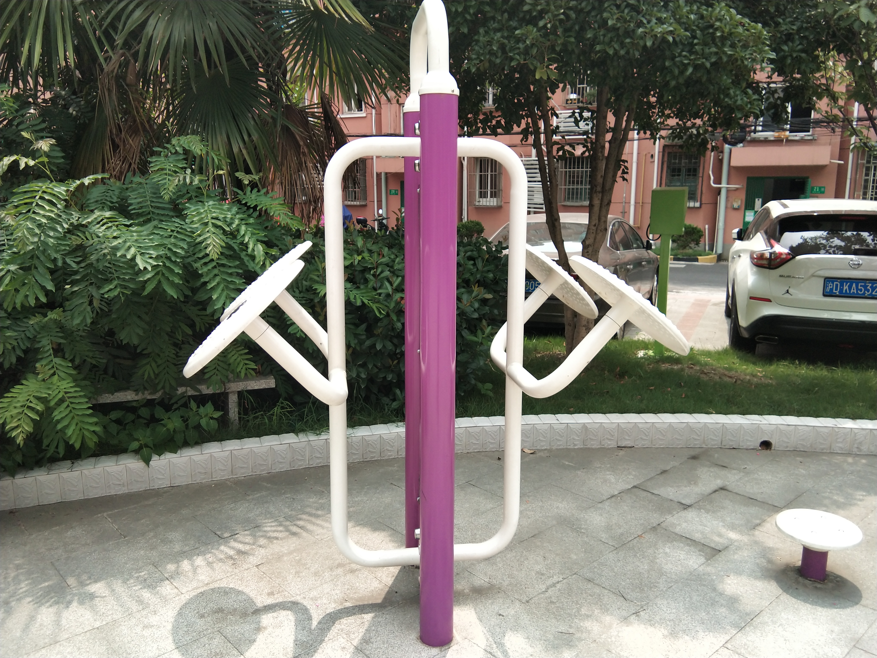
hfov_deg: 58.4
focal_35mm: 31
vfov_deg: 45.4
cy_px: 329
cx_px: 438
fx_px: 785
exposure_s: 1/448
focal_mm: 3.69
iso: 50
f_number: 2.2
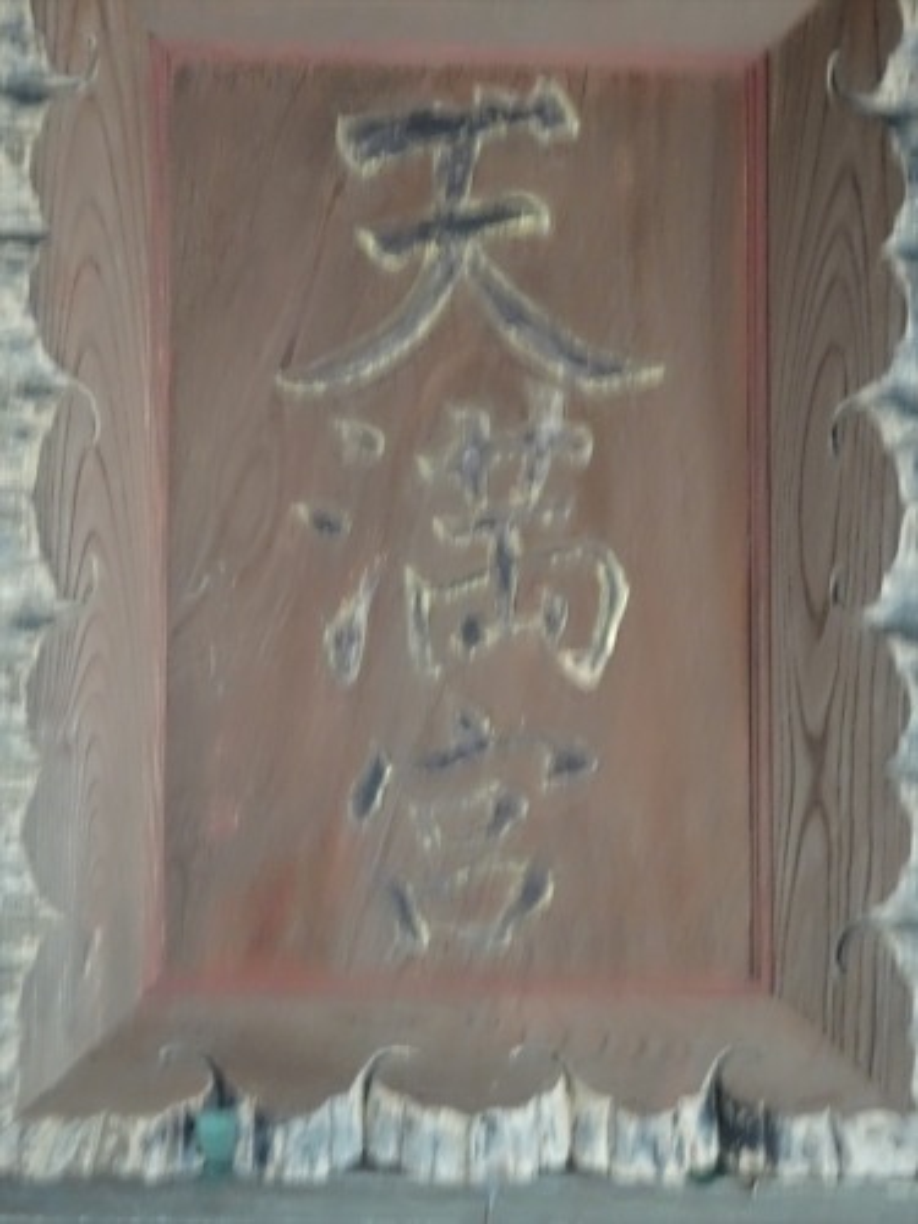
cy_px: 612
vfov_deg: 18.7
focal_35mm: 105
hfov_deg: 14.1
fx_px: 3713
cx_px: 459
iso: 800
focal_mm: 17.97
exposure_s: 1/15
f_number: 5
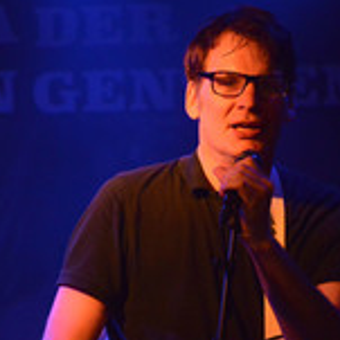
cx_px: -51
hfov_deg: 4.3
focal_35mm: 407
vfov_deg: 4.3
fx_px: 4523
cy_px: 243
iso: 6400
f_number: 5
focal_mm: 160
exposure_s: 1/250
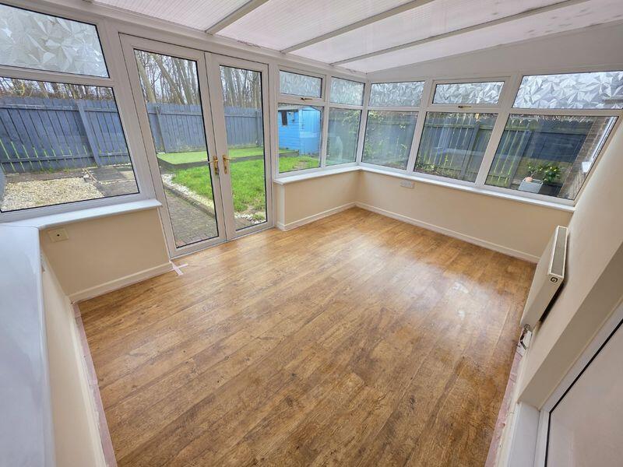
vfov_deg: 89.9
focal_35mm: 13
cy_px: 234
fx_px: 234
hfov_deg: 106.2
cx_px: 312
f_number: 1.9
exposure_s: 1/100
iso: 100
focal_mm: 2.2
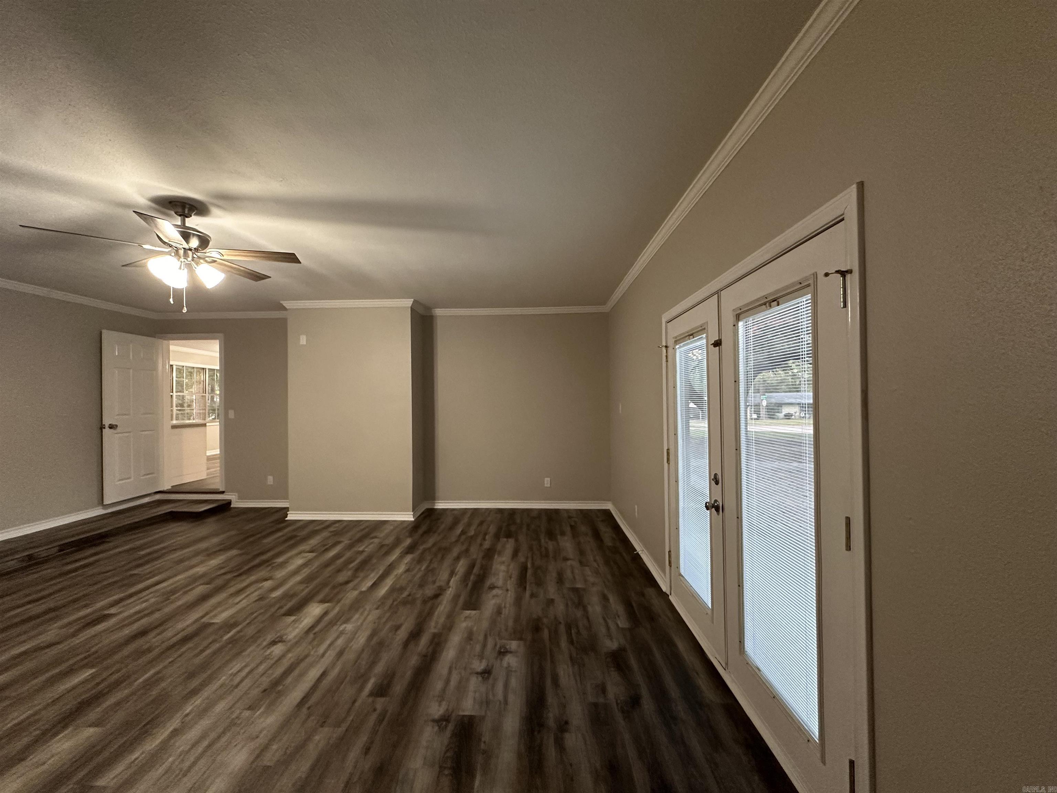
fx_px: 427
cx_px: 528
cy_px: 396
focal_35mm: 14
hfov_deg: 102.1
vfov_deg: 85.7
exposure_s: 1/60
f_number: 2.2
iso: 250
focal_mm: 2.22
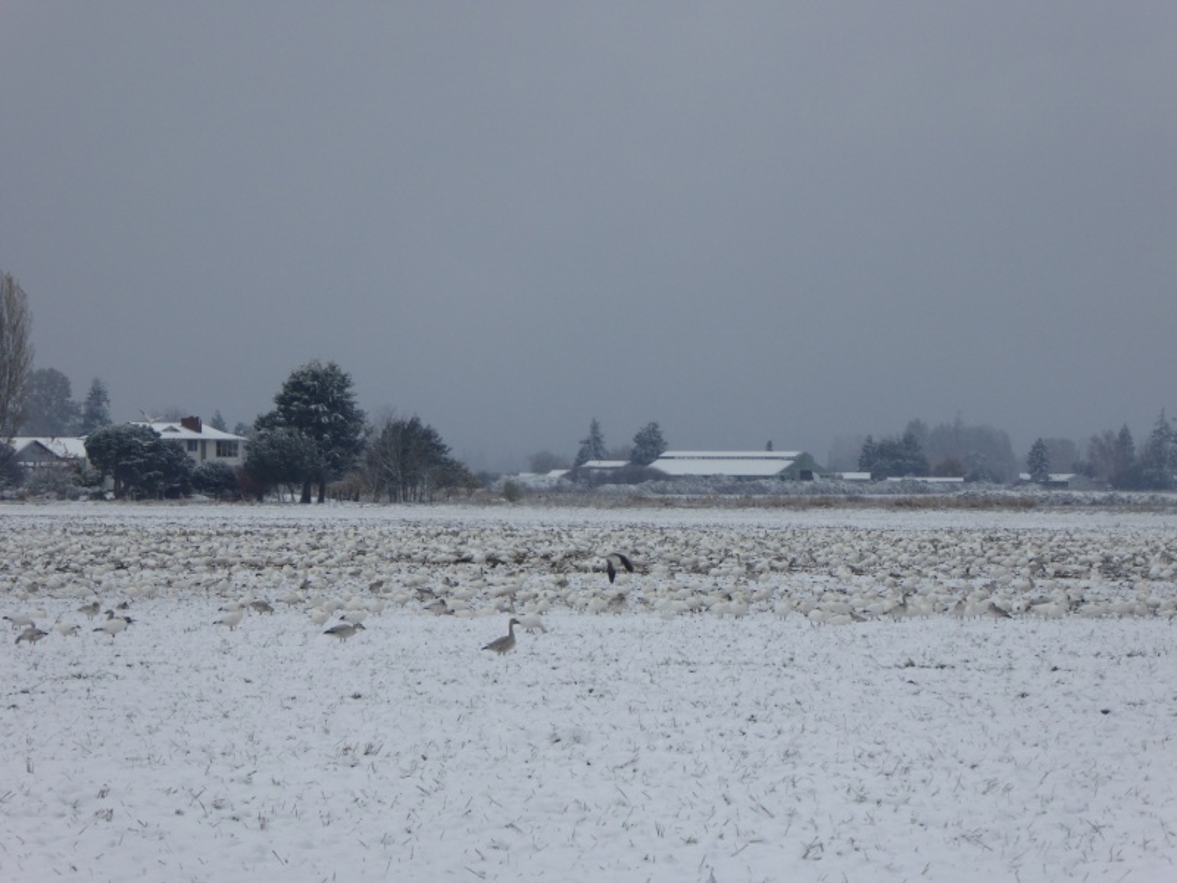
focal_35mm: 222
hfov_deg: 8.9
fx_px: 7548
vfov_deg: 6.7
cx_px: 588
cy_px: 442
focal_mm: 35.8
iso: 100
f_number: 5.6
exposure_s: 1/500
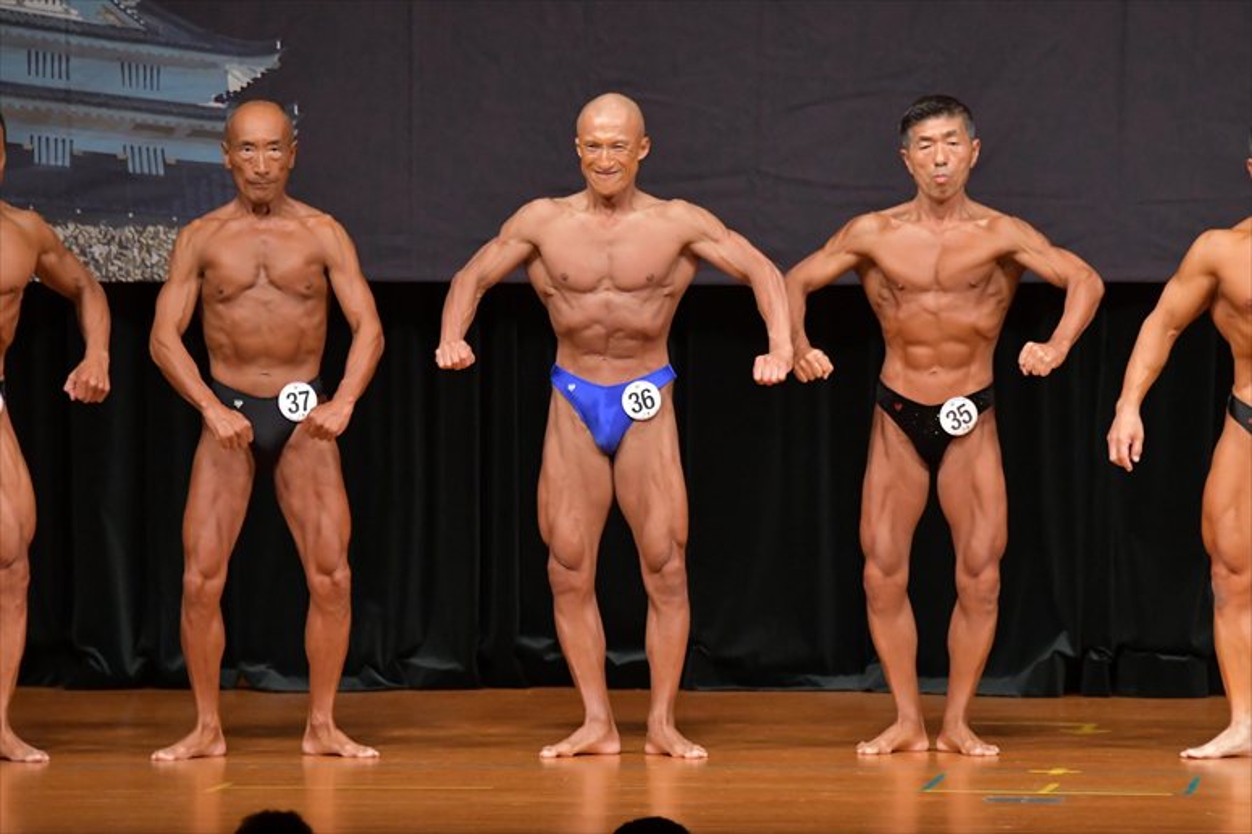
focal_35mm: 285
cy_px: 417
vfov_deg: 4.8
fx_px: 9907
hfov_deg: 7.2
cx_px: 626
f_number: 5.6
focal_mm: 190
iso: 5000
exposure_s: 1/400
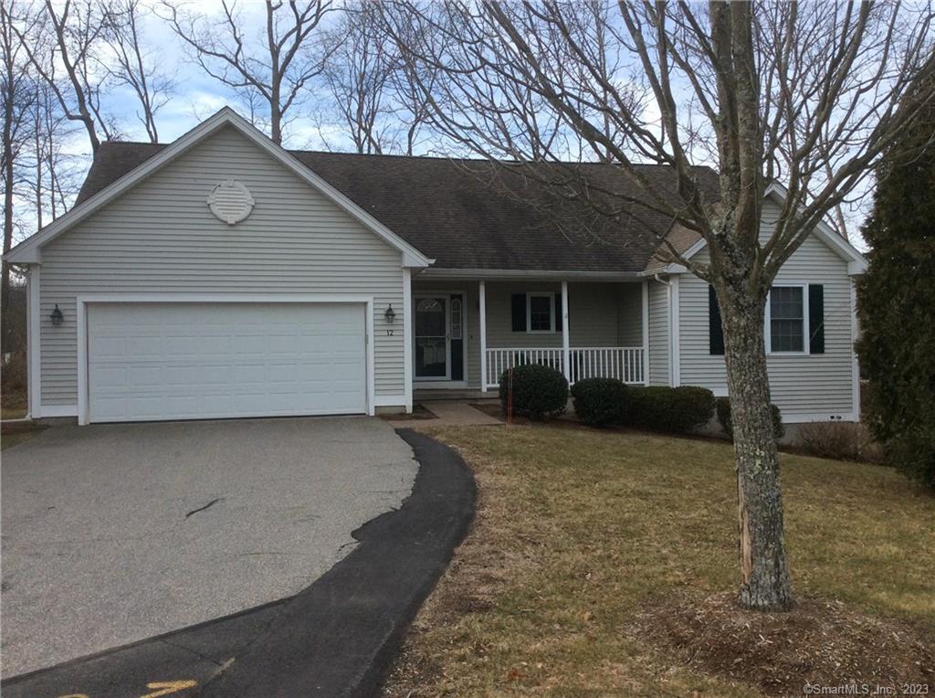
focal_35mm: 32
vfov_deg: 44.0
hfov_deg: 56.9
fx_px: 863
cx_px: 468
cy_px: 349
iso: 32
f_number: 2.4
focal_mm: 3.3
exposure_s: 1/733
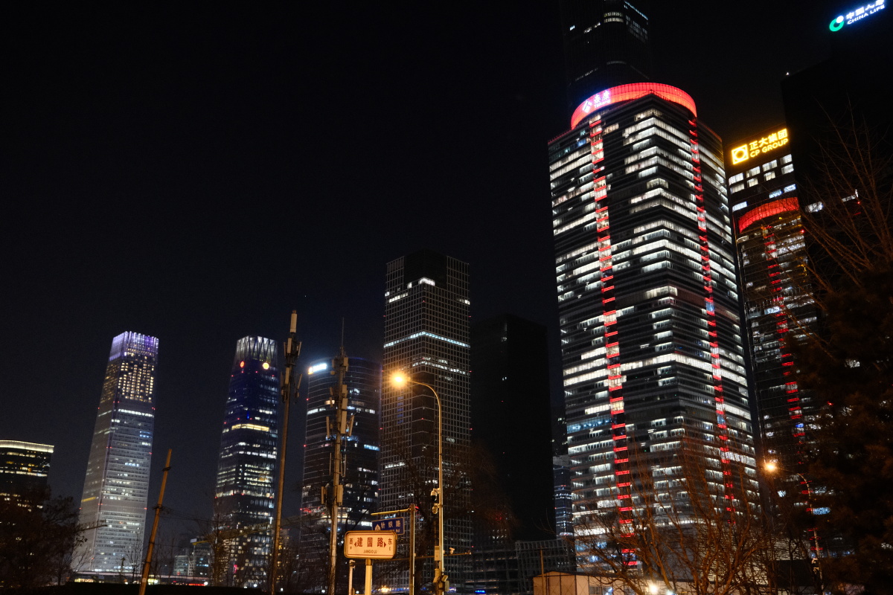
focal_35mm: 32
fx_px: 794
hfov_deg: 58.7
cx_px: 446
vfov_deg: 41.1
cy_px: 298
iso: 3200
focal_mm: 21.2
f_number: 4
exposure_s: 1/12
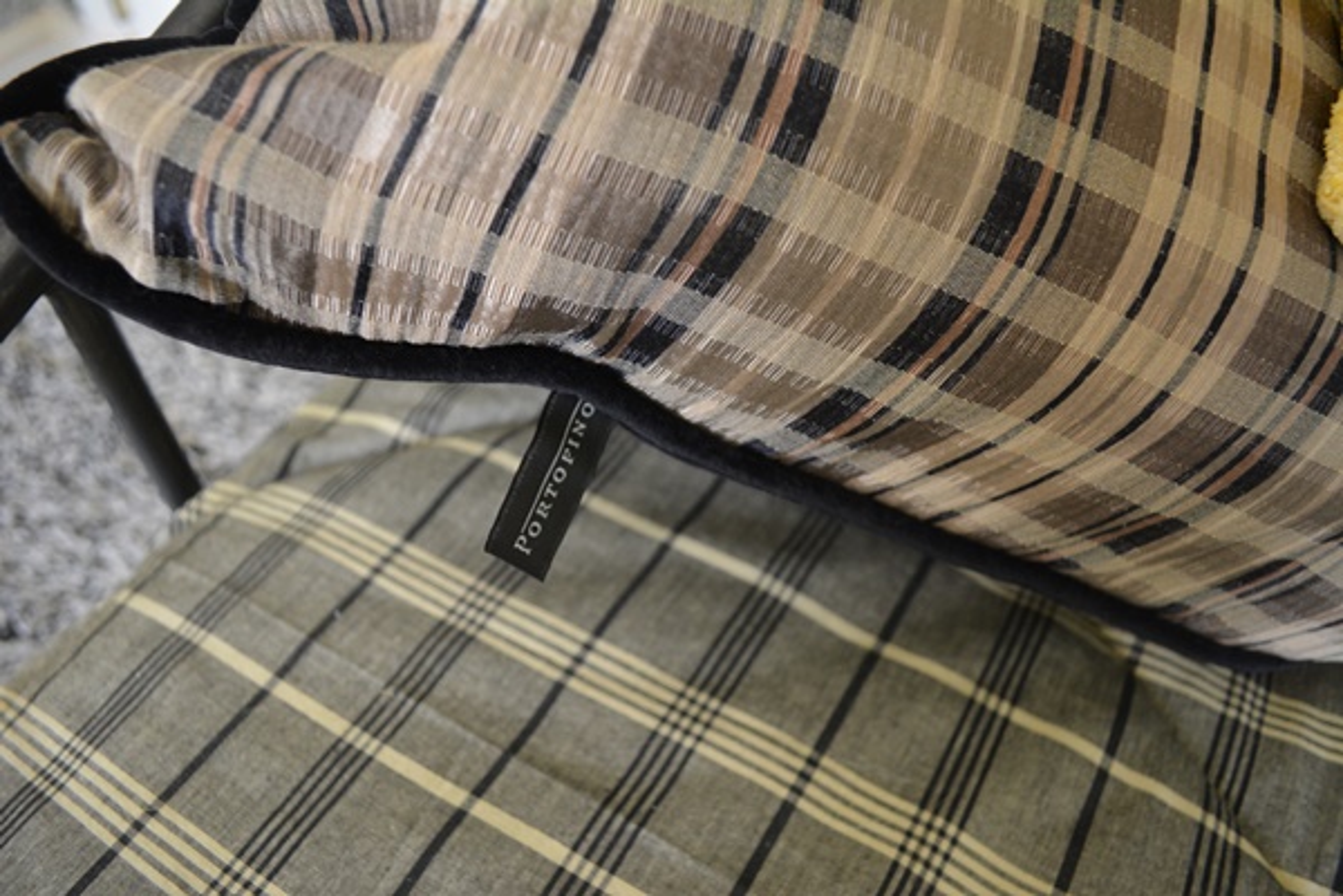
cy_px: 448
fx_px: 1007
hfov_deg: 67.4
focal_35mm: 27
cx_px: 672
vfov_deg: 47.9
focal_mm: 18
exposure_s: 1/30
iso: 1100
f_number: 3.5
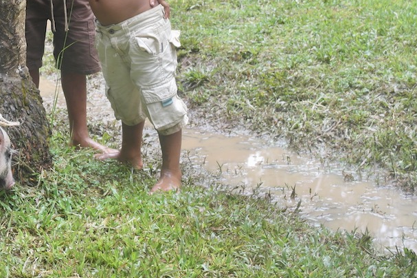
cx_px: 38
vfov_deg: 14.8
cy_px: 4
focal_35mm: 91
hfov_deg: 21.9
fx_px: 1053
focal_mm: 30
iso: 200
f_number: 4.5
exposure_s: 1/100
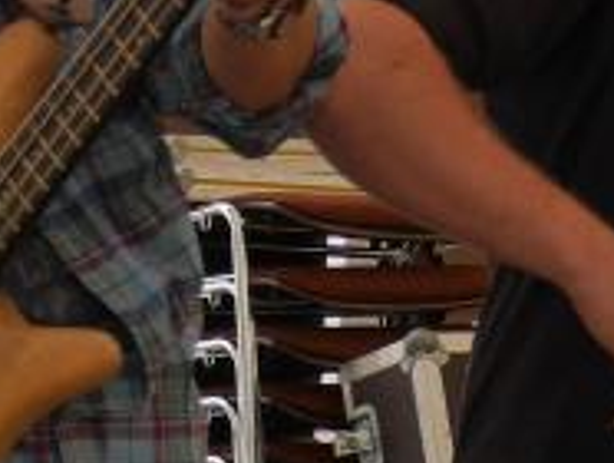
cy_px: 274
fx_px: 3818
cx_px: 525
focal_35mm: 215
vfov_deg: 6.9
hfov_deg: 9.2
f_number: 5
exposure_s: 1/125
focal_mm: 25
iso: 200
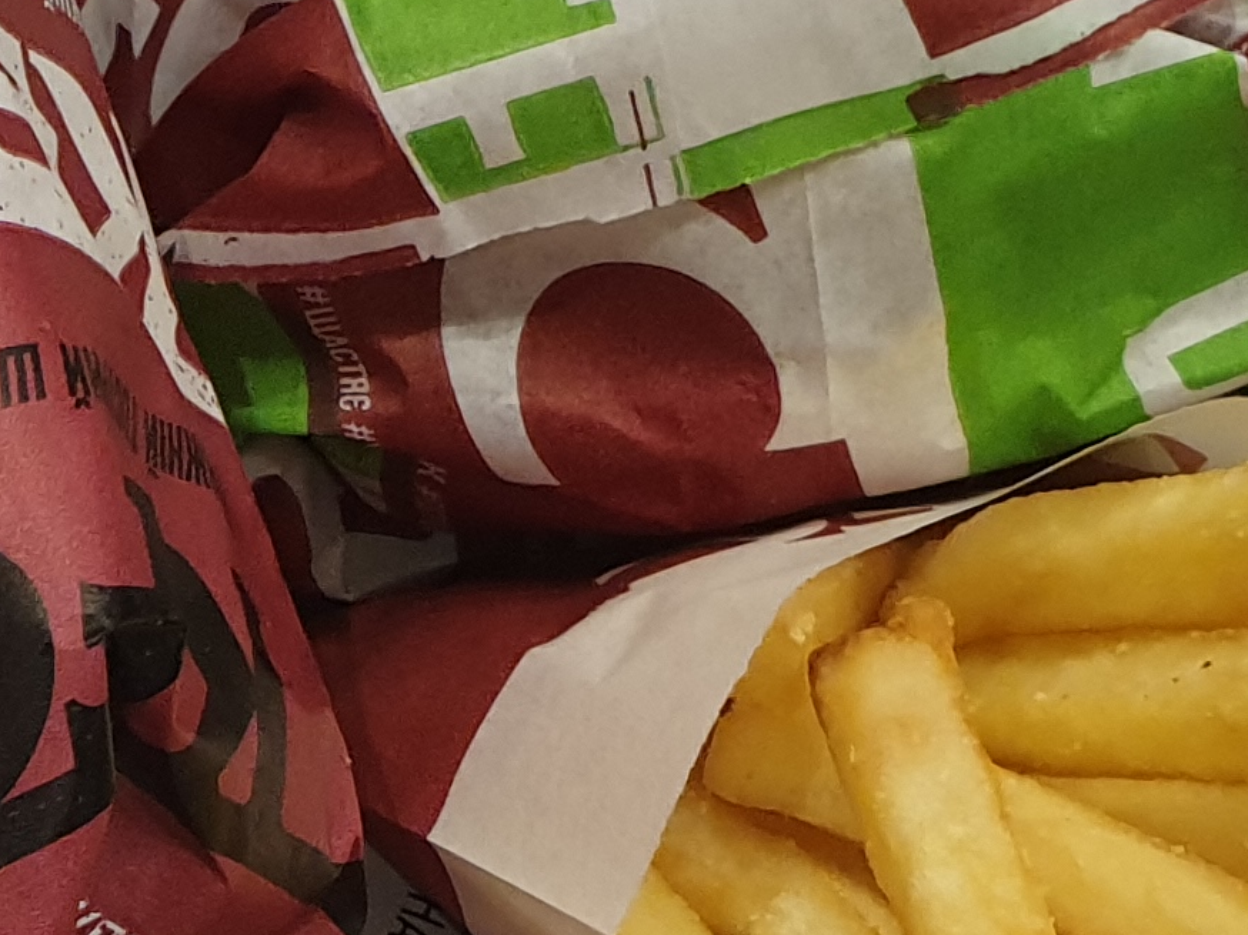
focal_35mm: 120
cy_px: 1318
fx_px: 4325
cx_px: -574
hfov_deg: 15.3
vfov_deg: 11.9
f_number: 2.4
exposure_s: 1/50
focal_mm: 4.3
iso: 200
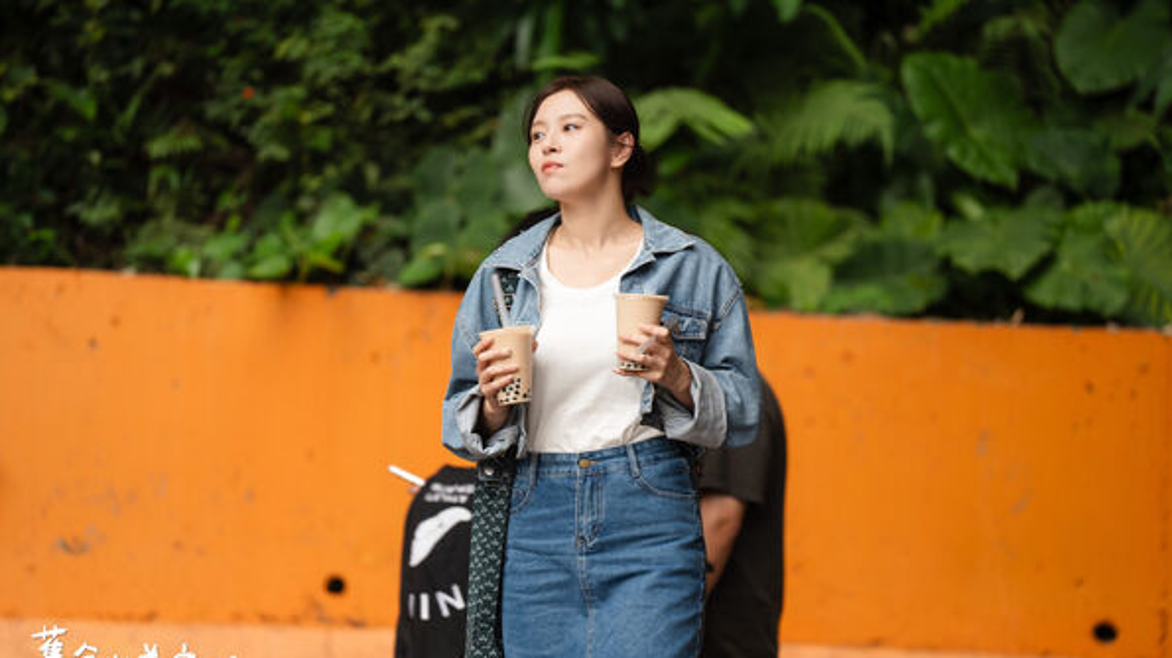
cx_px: 587
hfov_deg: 28.6
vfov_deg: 16.3
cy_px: 362
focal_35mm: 74
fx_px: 2299
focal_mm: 70
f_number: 2.8
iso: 1600
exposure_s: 1/200
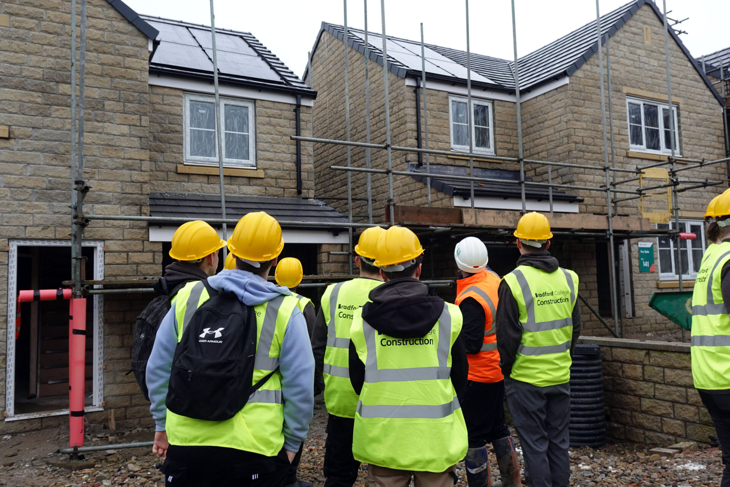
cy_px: 244
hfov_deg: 63.7
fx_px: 588
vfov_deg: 45.0
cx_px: 365
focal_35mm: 29
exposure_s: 1/100
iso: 125
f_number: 3.2
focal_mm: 10.77
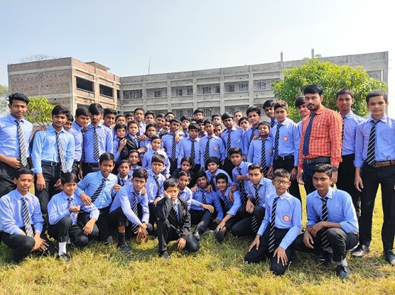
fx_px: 194
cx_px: 198
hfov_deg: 91.1
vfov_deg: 74.6
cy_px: 148
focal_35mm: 17
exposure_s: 1/936
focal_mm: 4.74
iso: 50
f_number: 1.79
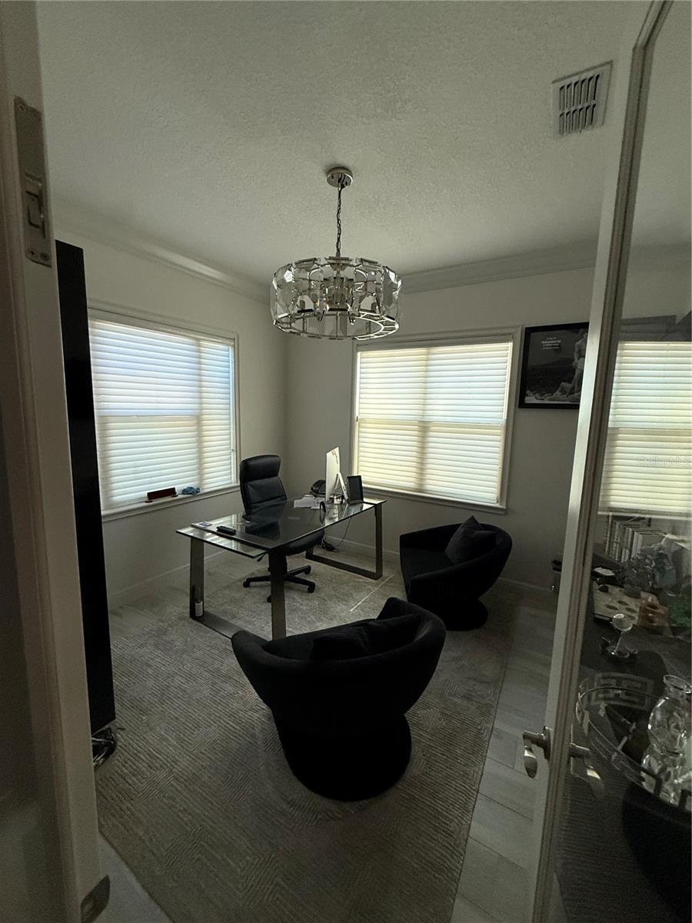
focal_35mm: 14
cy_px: 462
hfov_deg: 85.7
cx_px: 346
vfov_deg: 102.1
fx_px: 373
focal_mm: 2.22
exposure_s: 1/60
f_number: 2.2
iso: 320
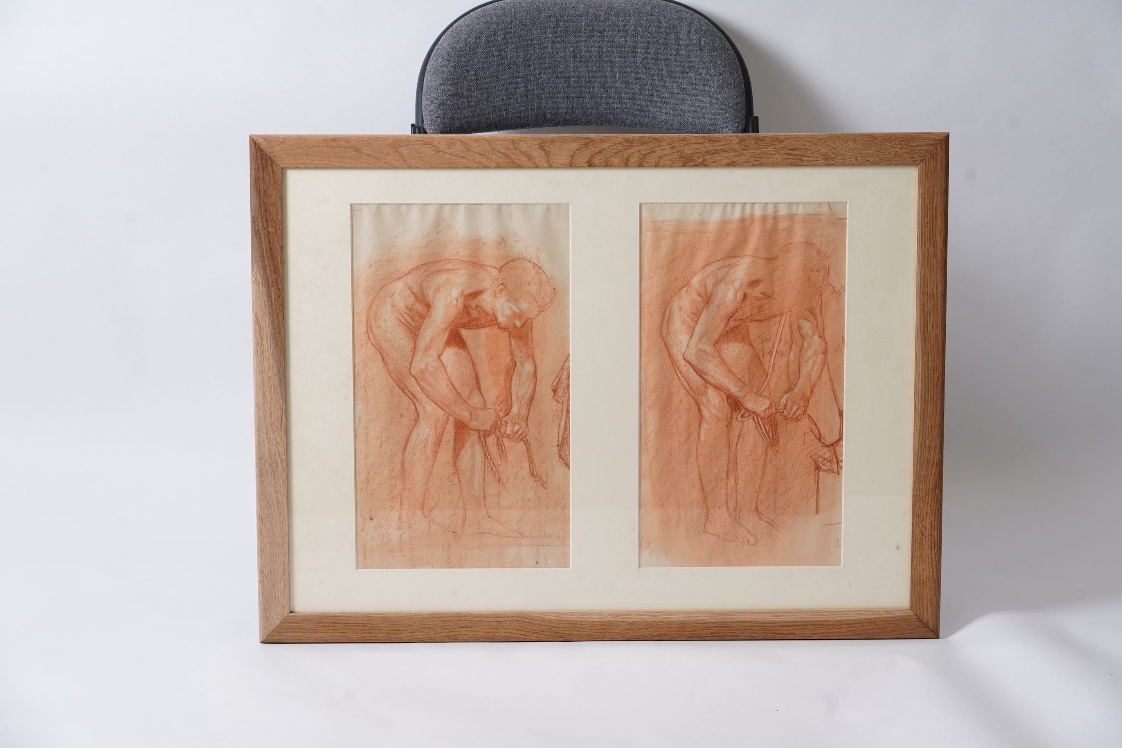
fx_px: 2743
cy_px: 374
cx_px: 561
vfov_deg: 15.5
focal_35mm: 88
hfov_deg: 23.1
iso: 320
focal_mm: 88
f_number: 8
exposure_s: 1/125
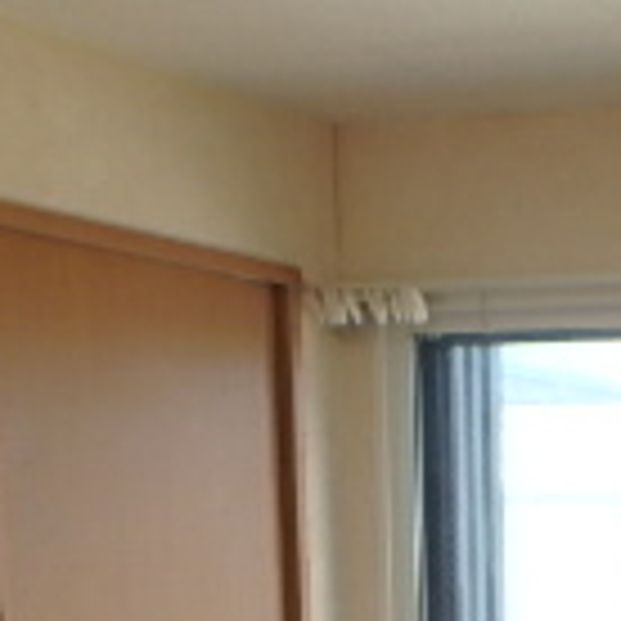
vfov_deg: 18.4
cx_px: 972
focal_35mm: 86
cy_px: 864
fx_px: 1745
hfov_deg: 17.7
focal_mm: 3.7
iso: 125
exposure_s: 1/80
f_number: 3.5
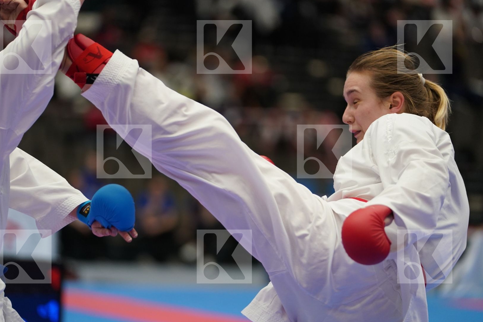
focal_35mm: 174
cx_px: 224
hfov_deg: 11.8
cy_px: 152
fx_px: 2335
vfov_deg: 7.9
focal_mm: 158
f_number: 2.8
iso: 2000
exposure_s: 1/1000
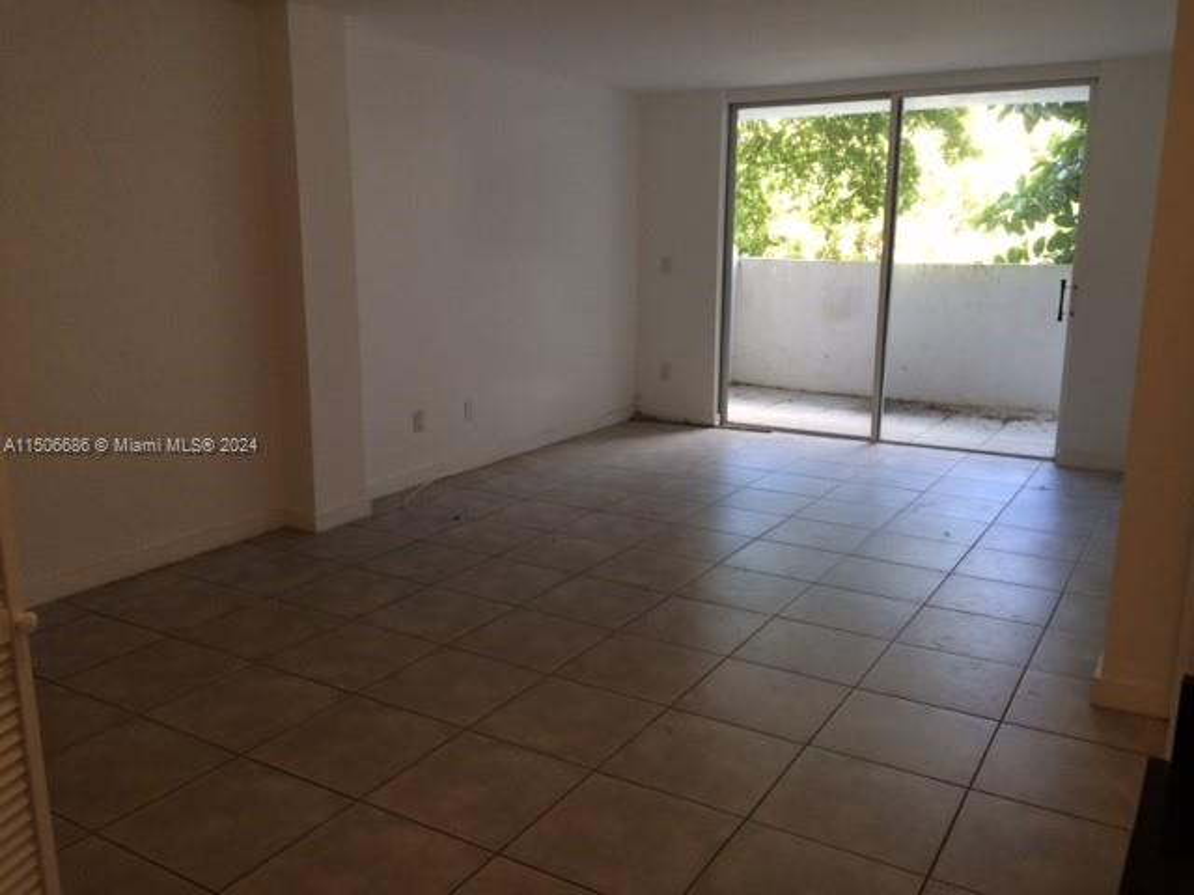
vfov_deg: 48.2
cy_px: 448
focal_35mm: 29
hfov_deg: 61.7
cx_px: 597
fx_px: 1000
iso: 50
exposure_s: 1/30
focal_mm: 4.15
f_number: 2.2
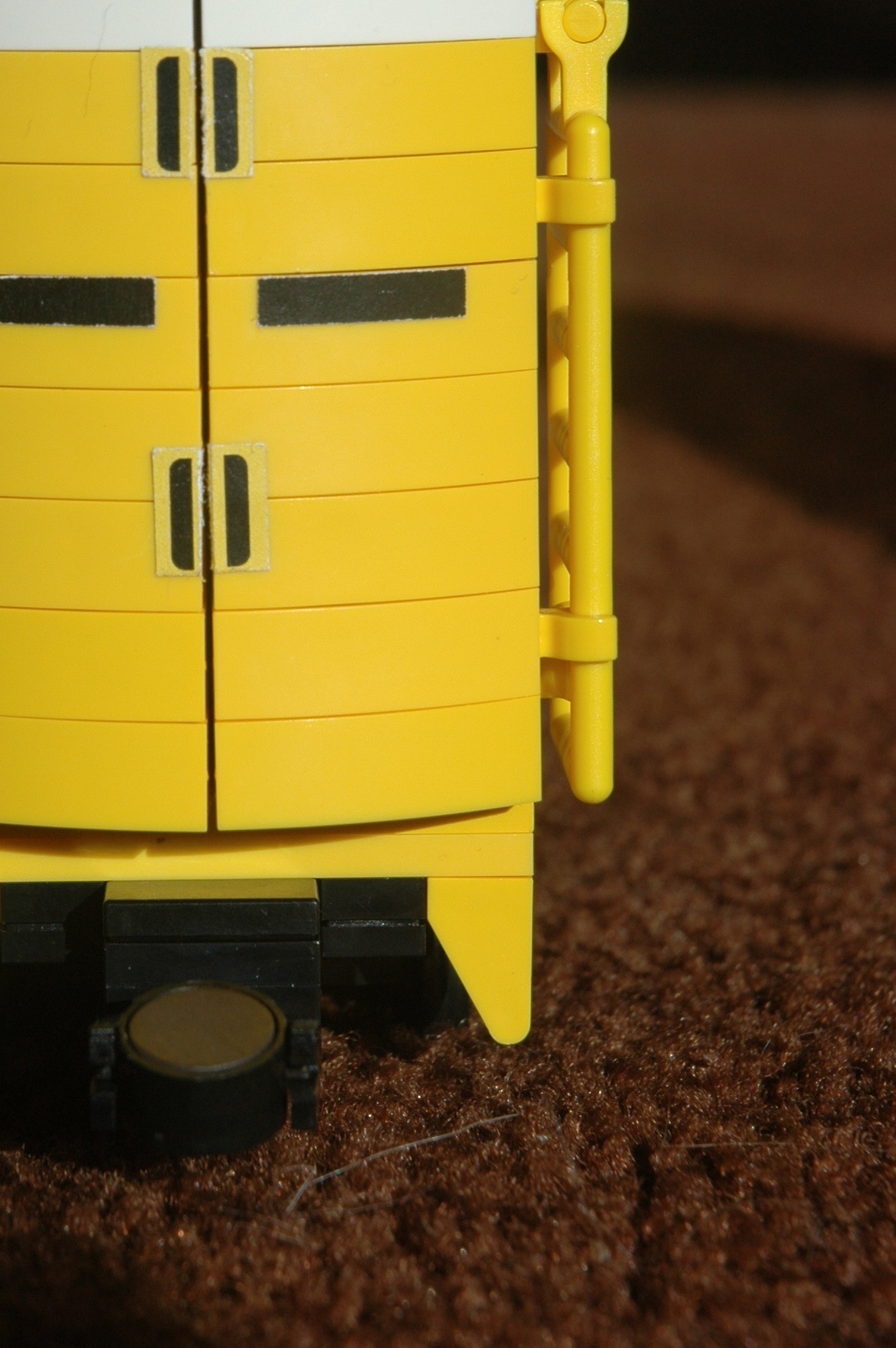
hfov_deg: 9.1
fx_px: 5647
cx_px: 181
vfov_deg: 13.6
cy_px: 517
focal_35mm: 151
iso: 200
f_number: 10
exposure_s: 1/400
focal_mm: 62
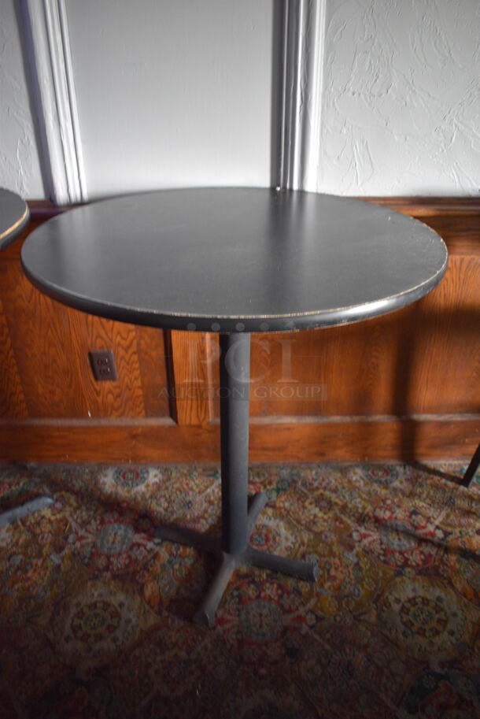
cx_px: 240
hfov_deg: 48.0
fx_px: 539
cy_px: 360
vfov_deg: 67.3
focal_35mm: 27
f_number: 3.5
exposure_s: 1/30
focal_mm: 18
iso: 2000
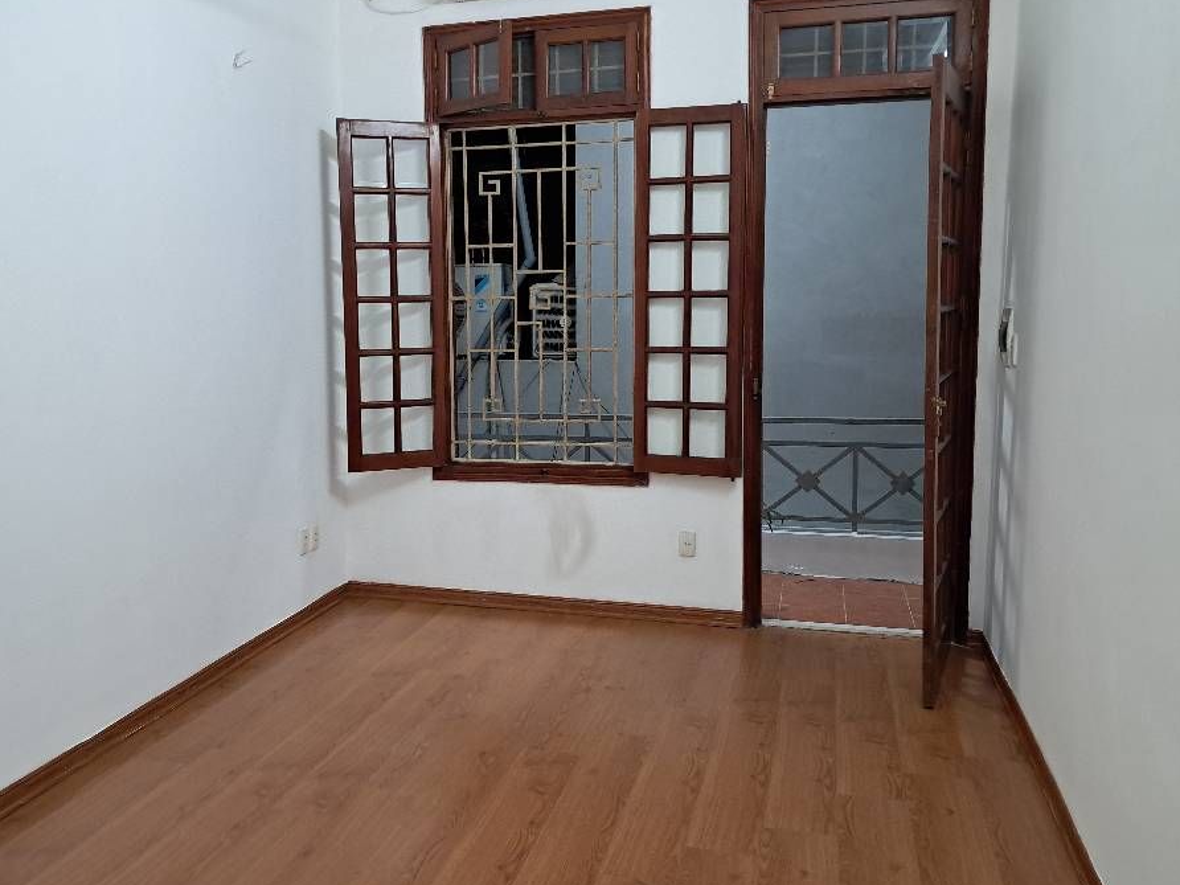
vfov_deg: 45.4
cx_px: 507
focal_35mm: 31
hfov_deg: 58.1
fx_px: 1057
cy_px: 415
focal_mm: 4
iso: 200
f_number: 1.8
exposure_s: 1/50
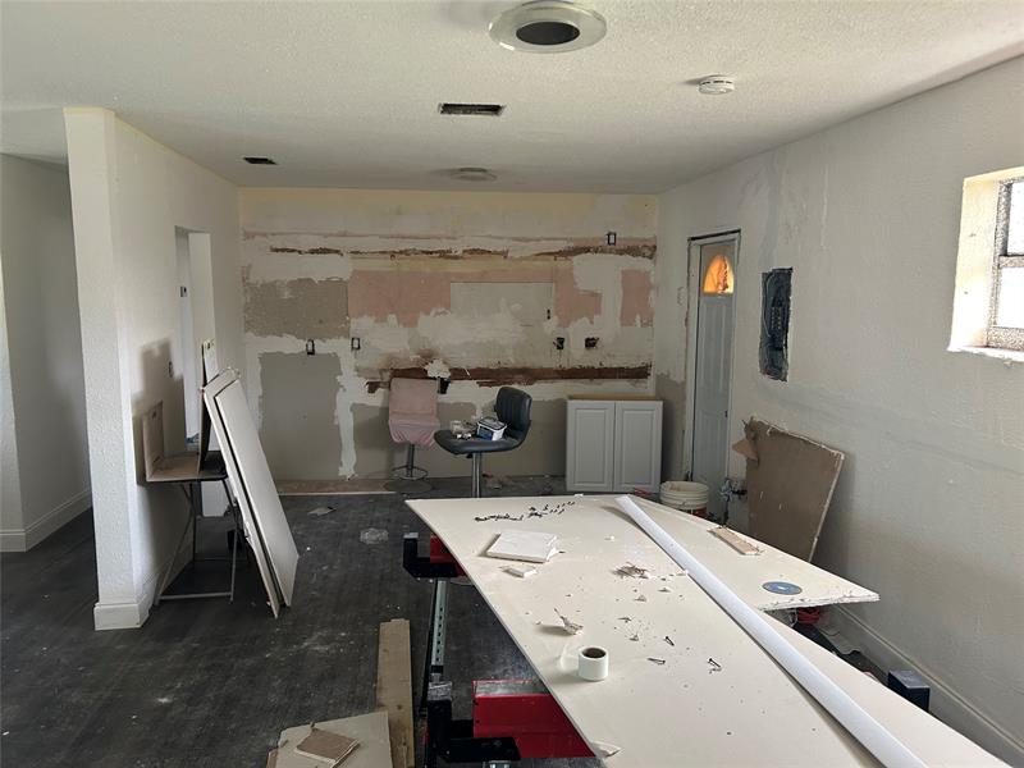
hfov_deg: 67.3
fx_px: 769
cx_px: 512
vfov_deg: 53.1
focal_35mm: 26
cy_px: 384
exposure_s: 1/117
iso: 125
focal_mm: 5.7
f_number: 1.5
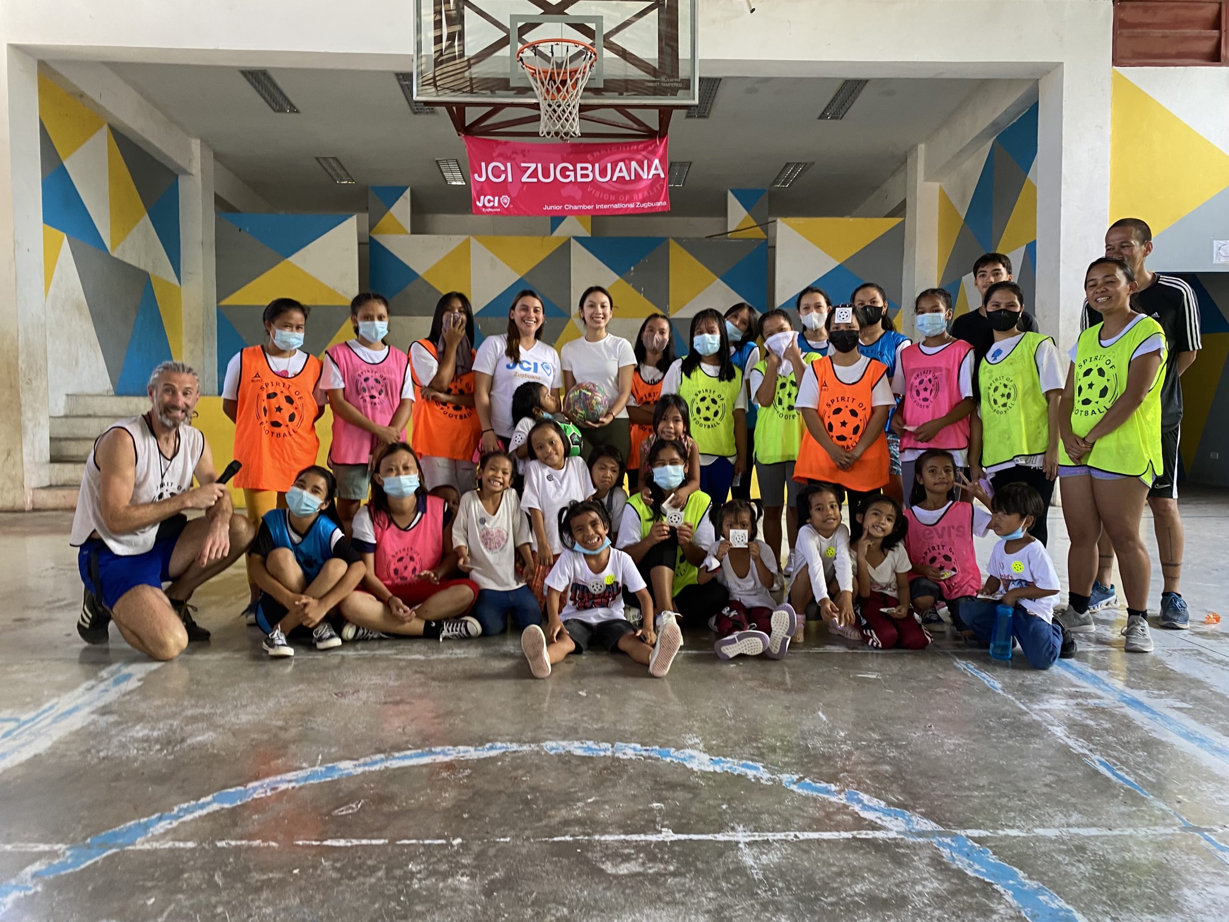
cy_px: 461
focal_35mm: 26
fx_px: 923
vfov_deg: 53.1
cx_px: 614
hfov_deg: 67.3
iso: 125
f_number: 1.8
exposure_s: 1/75
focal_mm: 4.25
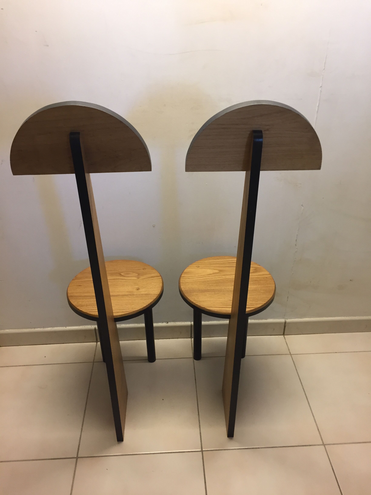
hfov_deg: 48.2
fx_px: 414
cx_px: 186
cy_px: 248
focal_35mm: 29
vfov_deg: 61.7
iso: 100
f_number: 2.2
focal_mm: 4.15
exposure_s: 1/33
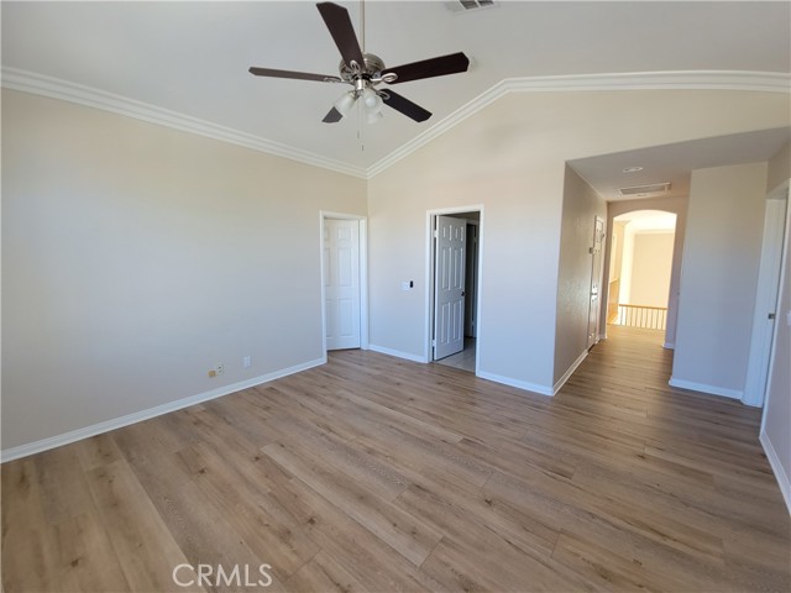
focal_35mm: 13
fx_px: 297
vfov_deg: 89.9
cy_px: 296
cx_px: 396
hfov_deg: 106.2
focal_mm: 2.2
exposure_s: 1/60
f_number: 2.2
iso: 125
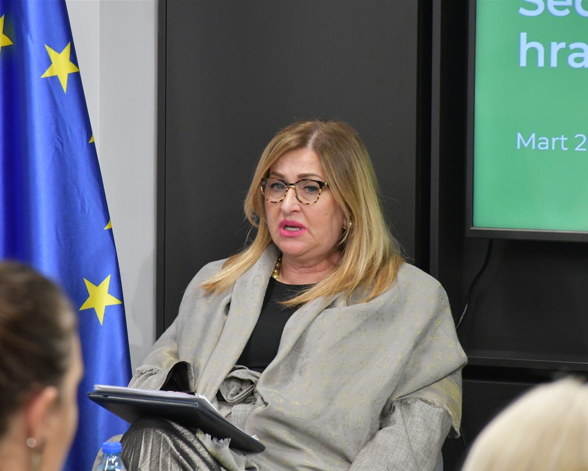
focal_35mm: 237
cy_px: 236
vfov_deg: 6.5
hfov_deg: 8.2
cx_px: 285
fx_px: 4125
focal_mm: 140
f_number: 7.1
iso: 1600
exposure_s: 1/60
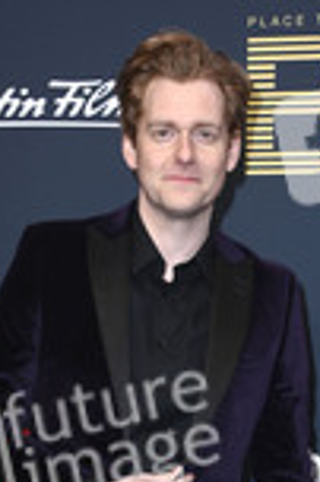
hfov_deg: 11.8
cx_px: 149
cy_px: 606
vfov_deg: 16.8
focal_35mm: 116
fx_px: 1550
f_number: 5.6
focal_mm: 44
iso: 320
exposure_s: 1/250
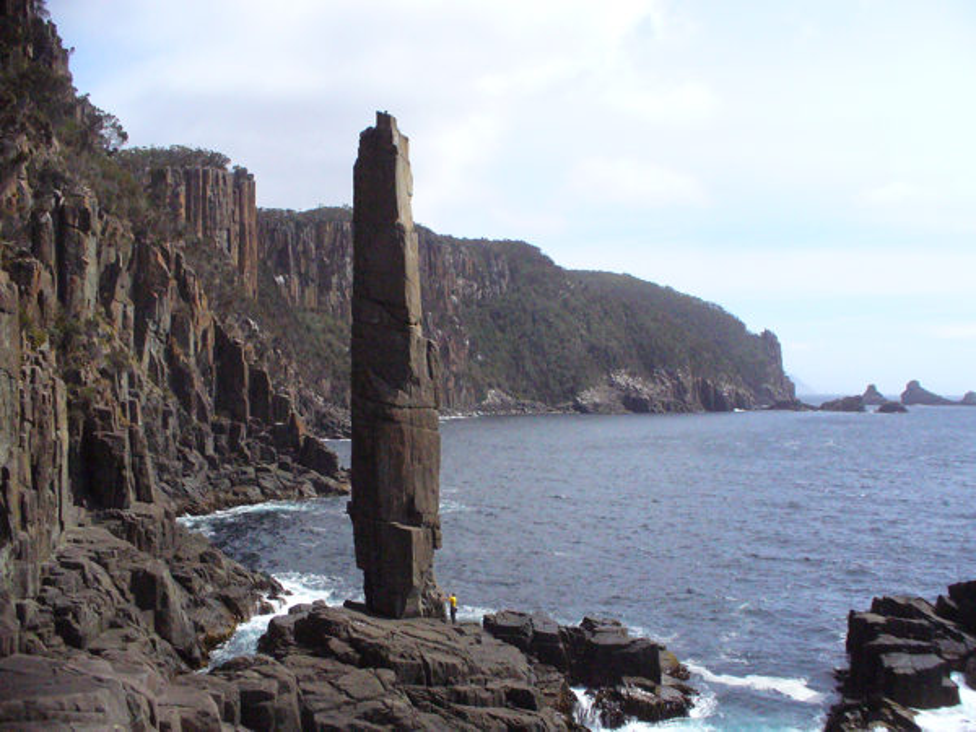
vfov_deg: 38.7
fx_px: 1043
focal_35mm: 37
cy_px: 366
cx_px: 488
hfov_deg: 50.1
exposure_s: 1/1600
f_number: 5.6
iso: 400
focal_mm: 6.1
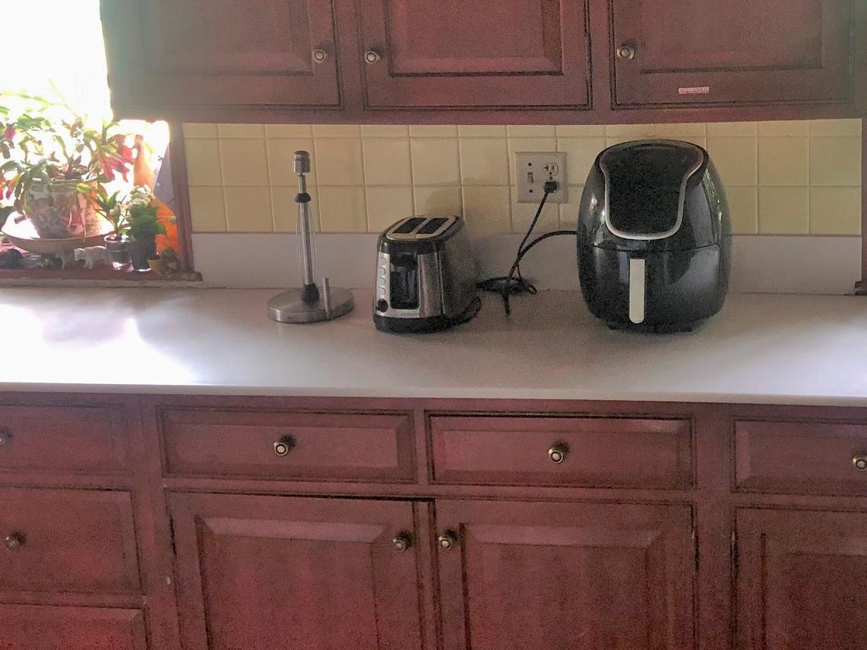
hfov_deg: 36.9
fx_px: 1277
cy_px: 185
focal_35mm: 51
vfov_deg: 28.3
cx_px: 614
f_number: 1.8
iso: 50
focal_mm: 3.99
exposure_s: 1/15
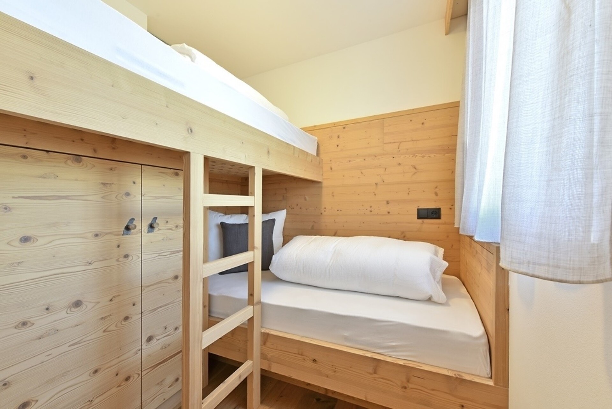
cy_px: 204
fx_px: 238
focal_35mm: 14
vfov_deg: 81.3
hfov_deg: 104.2
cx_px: 306
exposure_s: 1/1.67
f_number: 11
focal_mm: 14
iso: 320
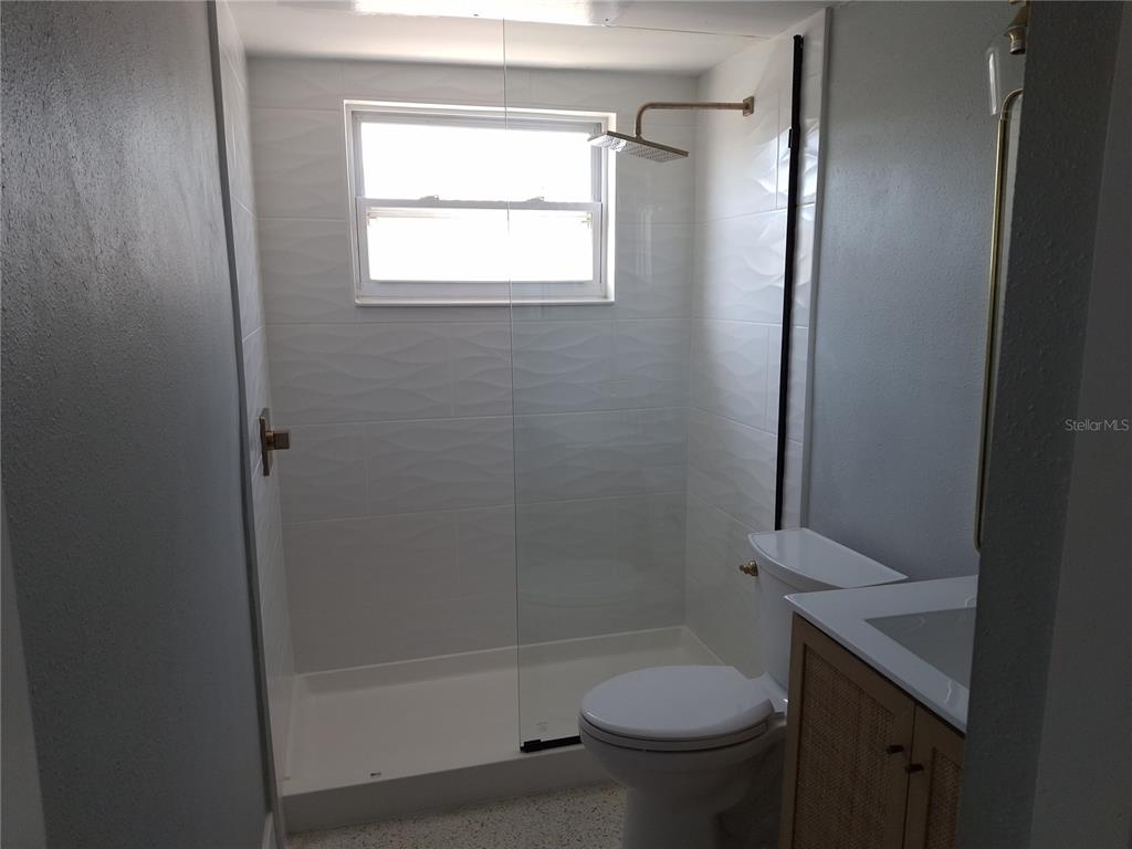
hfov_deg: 69.4
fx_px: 818
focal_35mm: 25
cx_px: 566
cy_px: 424
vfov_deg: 54.9
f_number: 1.8
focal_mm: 4.69
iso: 125
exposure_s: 1/100
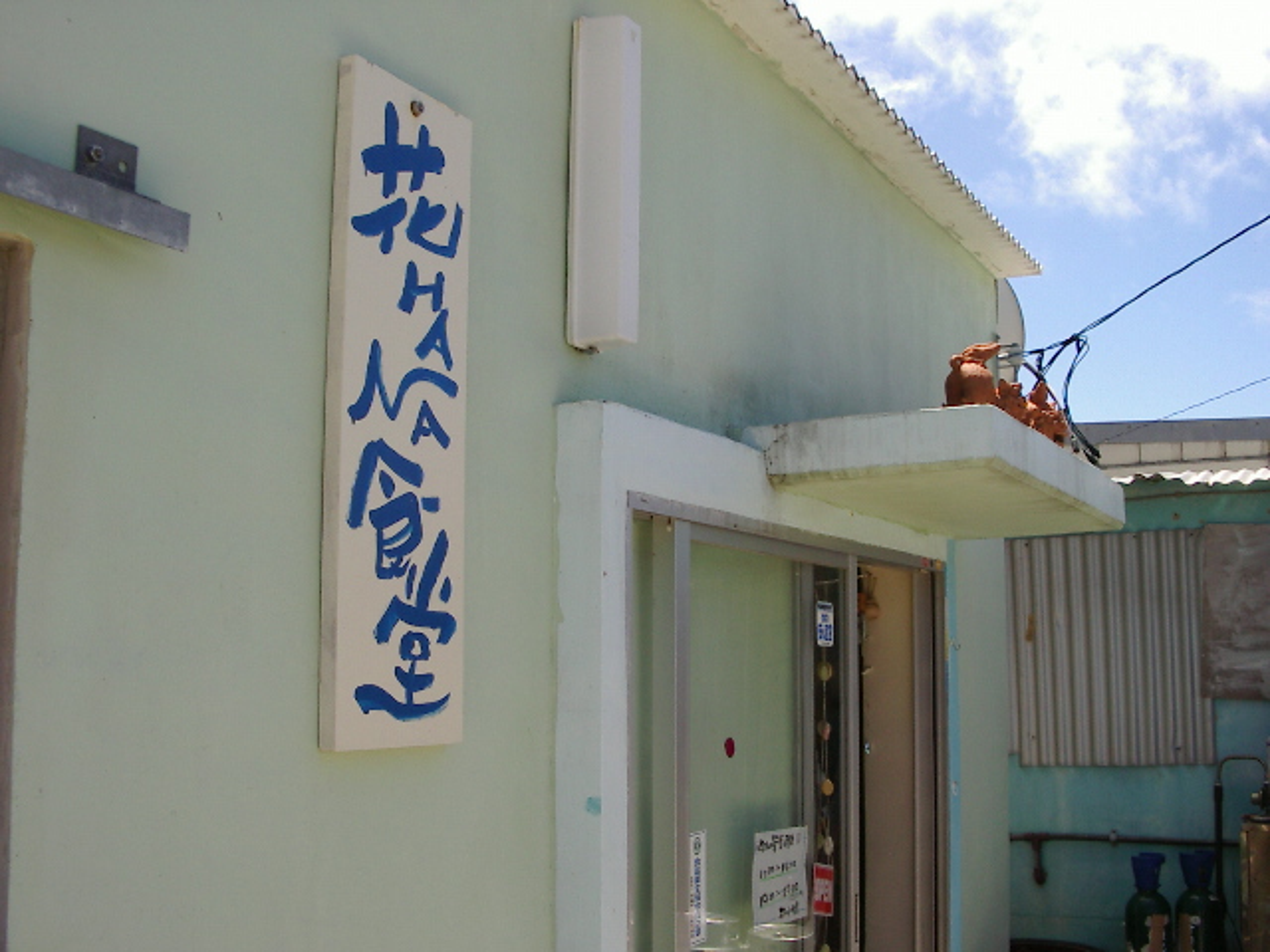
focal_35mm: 38
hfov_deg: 49.0
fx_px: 1394
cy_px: 476
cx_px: 635
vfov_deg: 37.7
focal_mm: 5.8
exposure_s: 1/320
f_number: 4.8
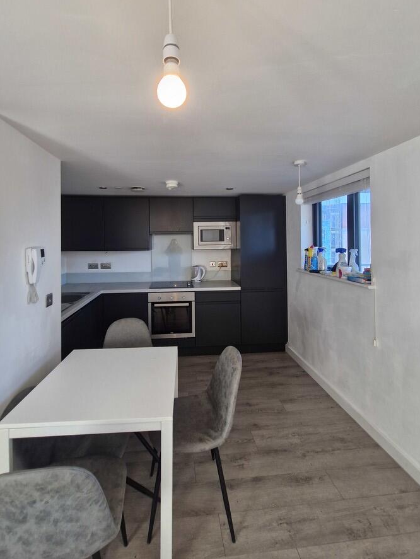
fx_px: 242
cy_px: 246
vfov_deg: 97.7
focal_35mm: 15
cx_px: 201
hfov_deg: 81.7
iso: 50
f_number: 2.2
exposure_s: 1/50
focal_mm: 1.74
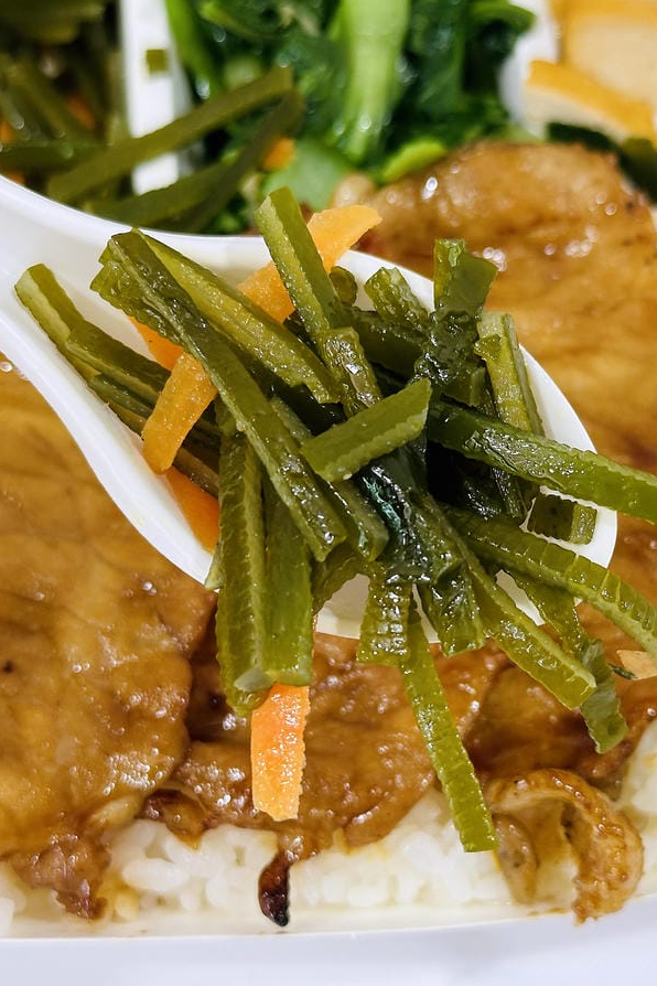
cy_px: 494
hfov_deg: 20.3
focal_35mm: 67
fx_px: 1834
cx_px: 368
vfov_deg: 30.1
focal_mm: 6.86
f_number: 1.78
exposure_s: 1/120
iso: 160
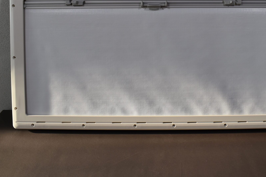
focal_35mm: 43
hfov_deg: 45.2
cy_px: 40
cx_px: 160
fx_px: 318
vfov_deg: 30.6
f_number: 6.3
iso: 200
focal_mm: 18
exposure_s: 1/200
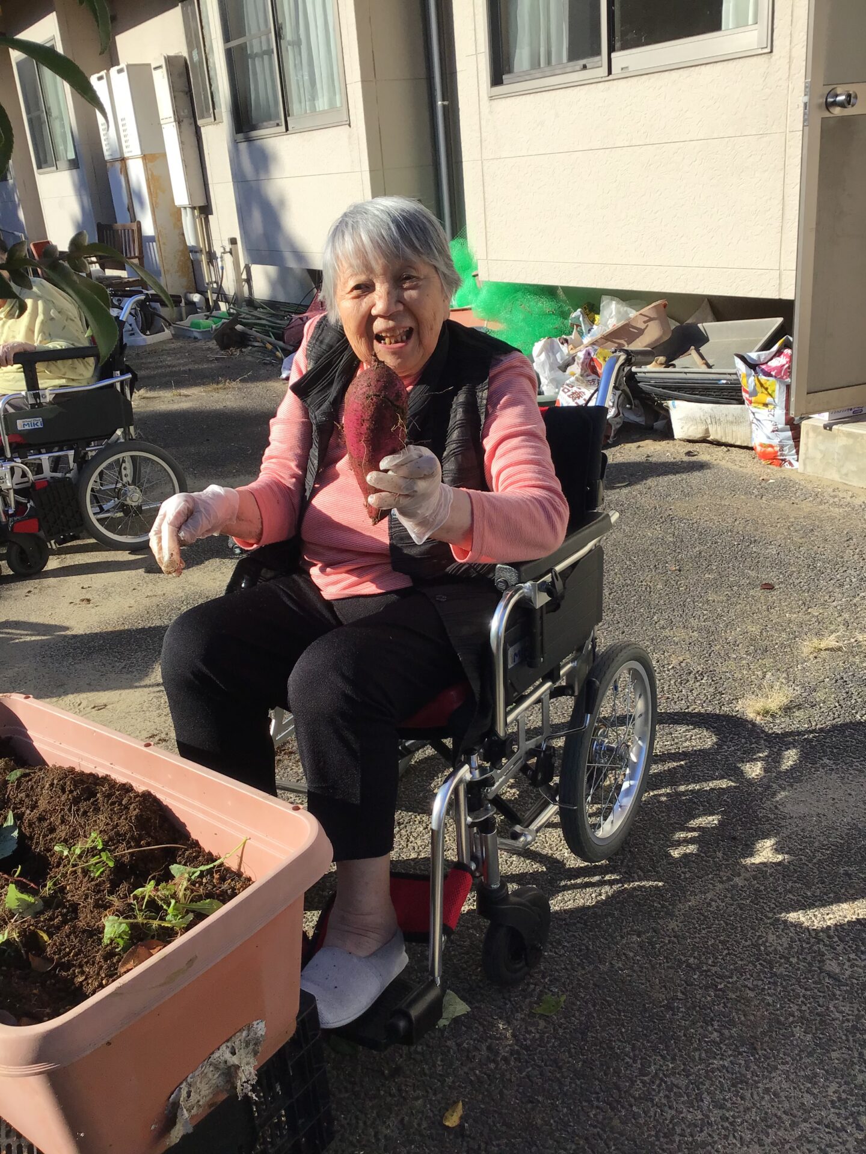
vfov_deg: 58.4
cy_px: 577
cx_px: 433
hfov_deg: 45.4
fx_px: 1034
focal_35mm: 31
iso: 25
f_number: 2.4
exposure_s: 1/867
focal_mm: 3.3
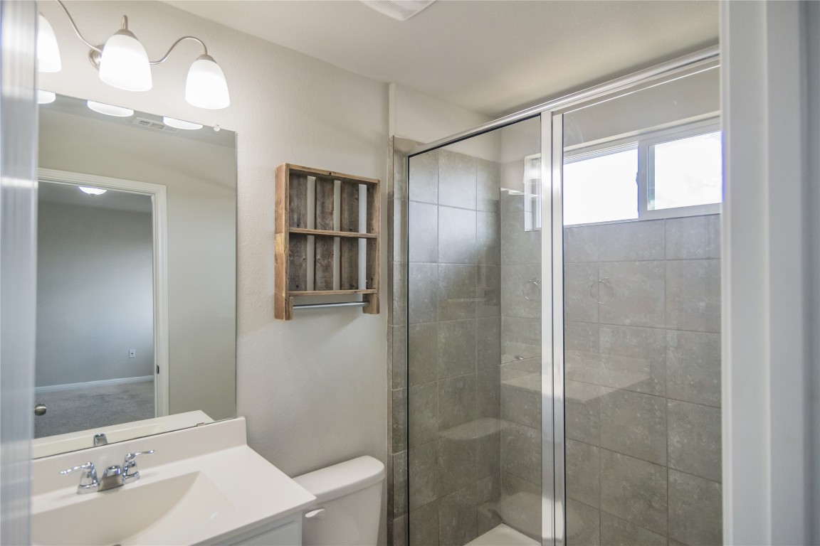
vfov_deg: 67.4
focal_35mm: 18
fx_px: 410
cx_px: 410
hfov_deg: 90.0
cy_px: 273
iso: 560
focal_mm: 12
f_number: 4
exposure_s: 1/250
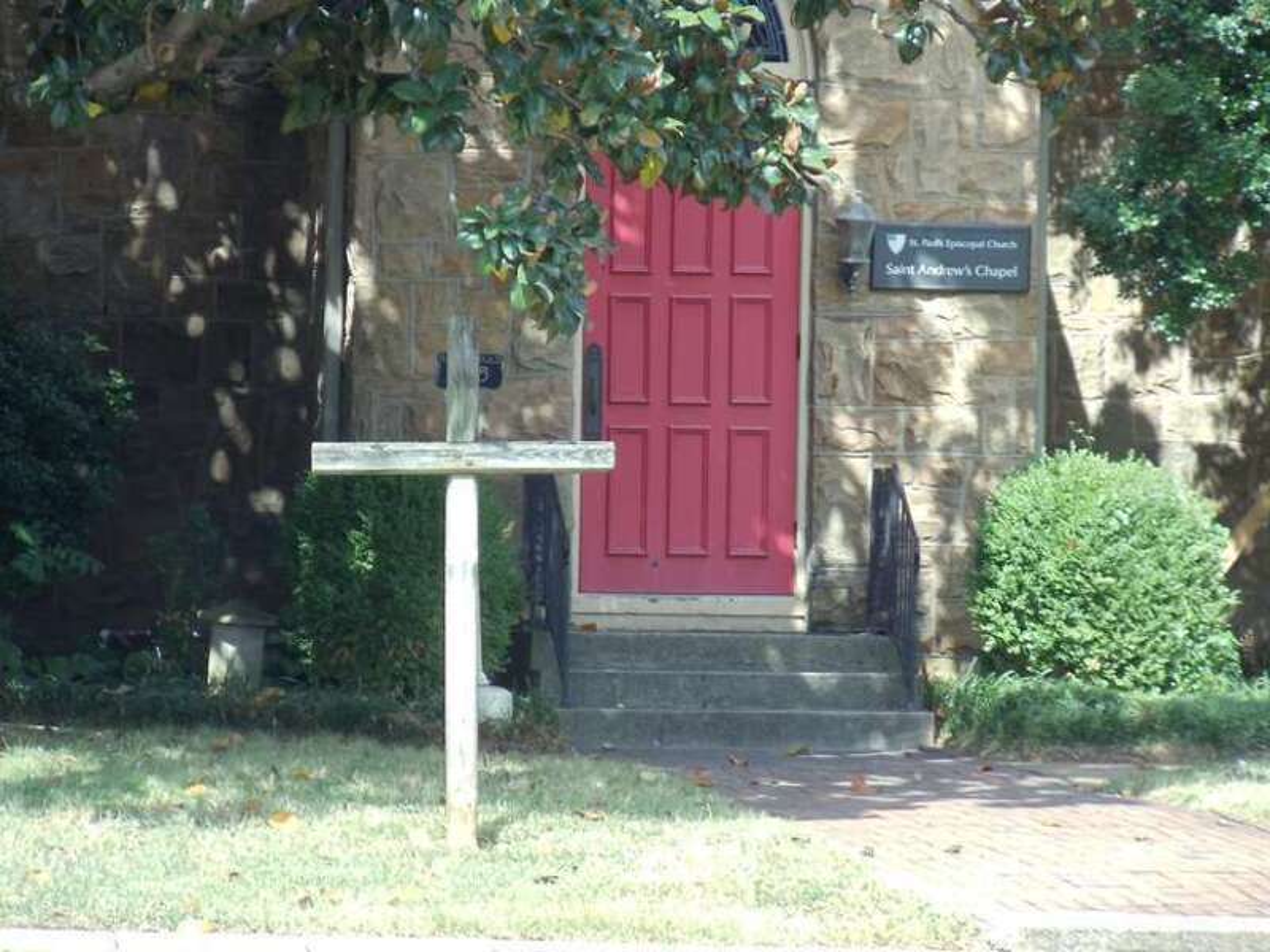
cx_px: 635
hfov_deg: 8.2
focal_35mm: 242
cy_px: 476
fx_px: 8879
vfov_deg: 6.1
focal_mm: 32.86
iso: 80
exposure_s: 1/100
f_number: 5.4
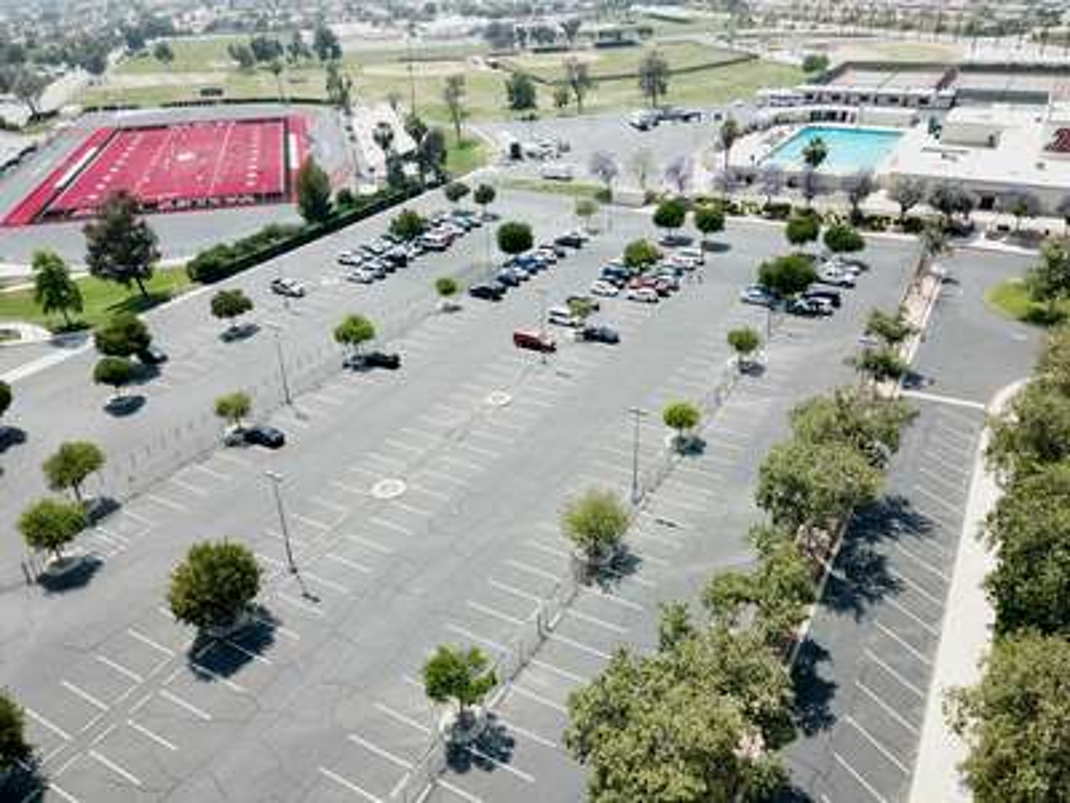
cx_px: 535
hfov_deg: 67.3
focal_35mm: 26
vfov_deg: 53.1
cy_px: 402
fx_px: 804
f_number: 2.2
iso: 100
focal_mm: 4.73
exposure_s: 1/533
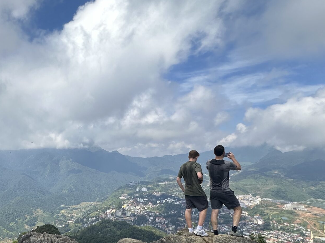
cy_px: 162
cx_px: 62
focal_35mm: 29
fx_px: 272
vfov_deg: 47.4
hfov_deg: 56.8
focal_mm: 2.22
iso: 50
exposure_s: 1/2506
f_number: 2.2
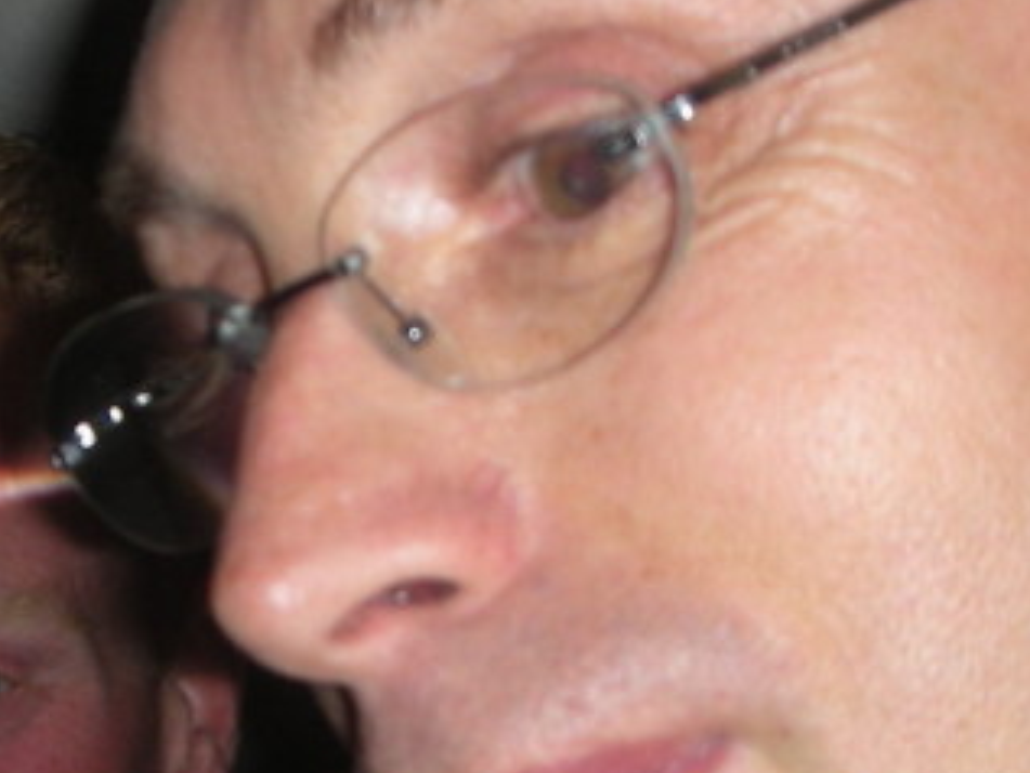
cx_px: 257
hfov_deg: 17.3
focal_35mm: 113
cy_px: 614
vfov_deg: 13.1
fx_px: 3364
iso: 50
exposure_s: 1/60.1
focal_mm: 5.8
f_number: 3
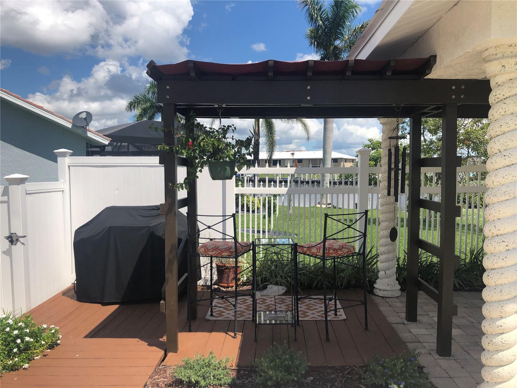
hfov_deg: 63.4
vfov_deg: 49.7
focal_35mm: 28
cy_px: 194
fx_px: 418
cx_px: 258
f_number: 1.8
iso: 20
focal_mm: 4
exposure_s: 1/2667
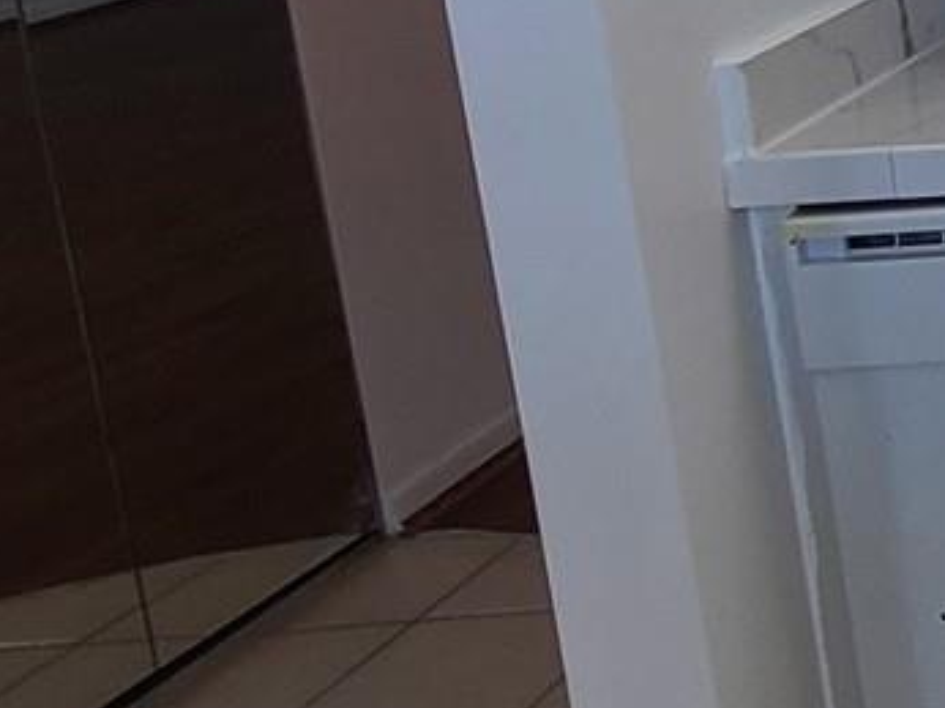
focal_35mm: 77
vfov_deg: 18.2
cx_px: 2119
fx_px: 2101
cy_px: -123
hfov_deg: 16.0
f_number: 2.2
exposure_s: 1/120
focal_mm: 2.2
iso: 80
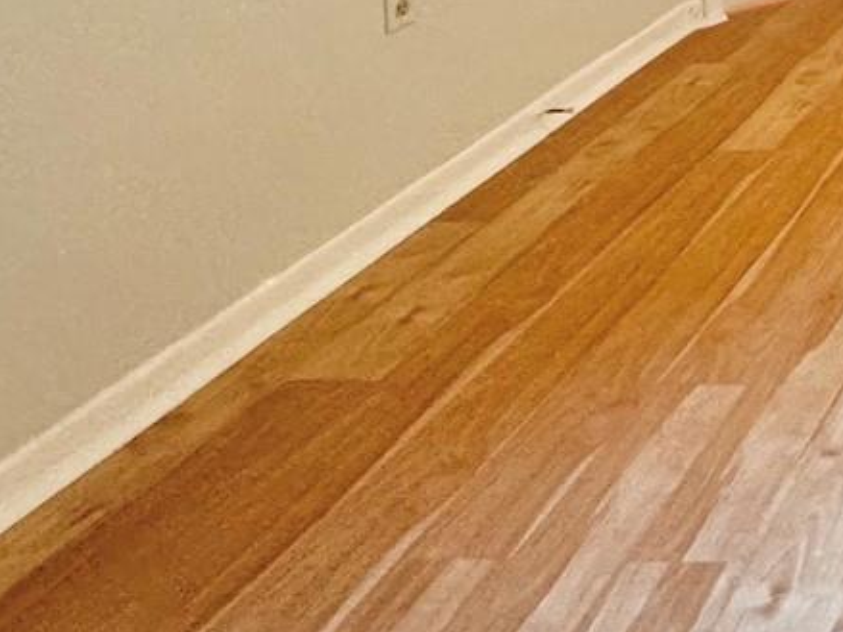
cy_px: -361
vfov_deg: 22.4
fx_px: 1242
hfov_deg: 25.8
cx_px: 1317
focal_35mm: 51
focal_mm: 2.22
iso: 400
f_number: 2.2
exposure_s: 1/60
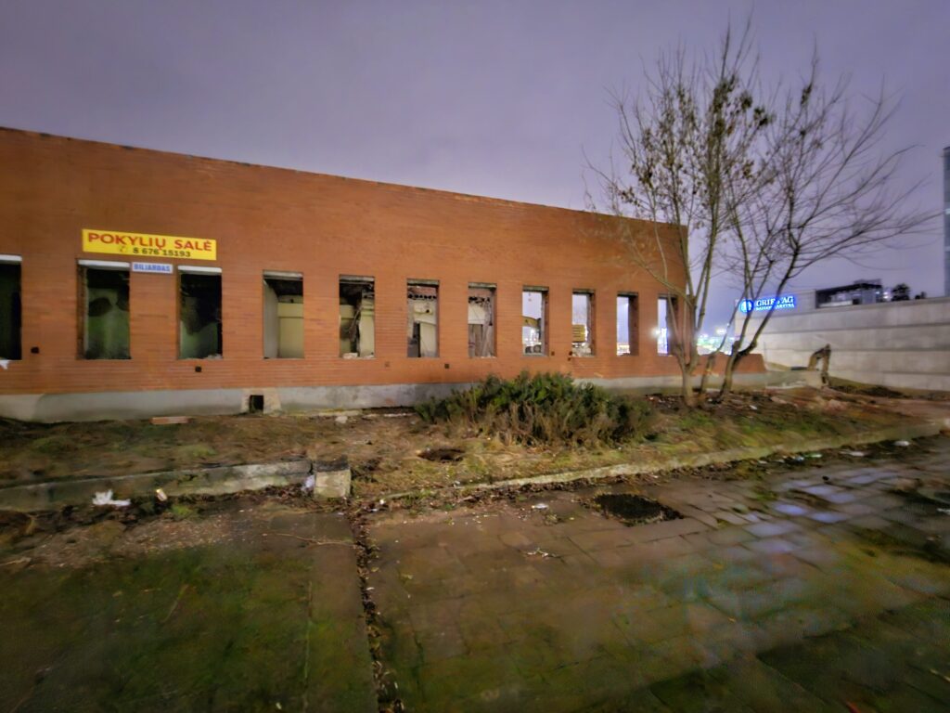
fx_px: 357
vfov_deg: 89.9
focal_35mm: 13
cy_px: 356
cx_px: 475
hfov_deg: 106.2
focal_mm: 2.2
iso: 2000
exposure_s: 1/4
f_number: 2.2
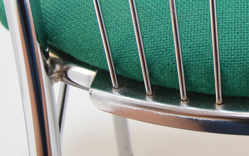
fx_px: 618
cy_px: -49
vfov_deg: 13.8
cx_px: 254
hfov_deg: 21.9
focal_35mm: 91
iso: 1600
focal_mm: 24
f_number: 6.3
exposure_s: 1/160
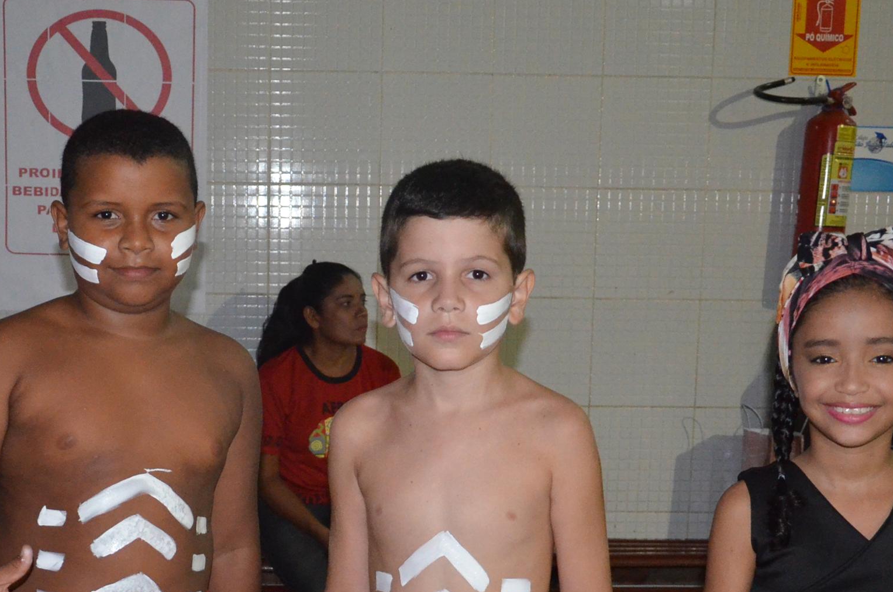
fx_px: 1509
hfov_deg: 32.7
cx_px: 296
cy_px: 517
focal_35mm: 61
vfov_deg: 21.7
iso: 3200
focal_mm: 21
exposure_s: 1/60
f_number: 3.8
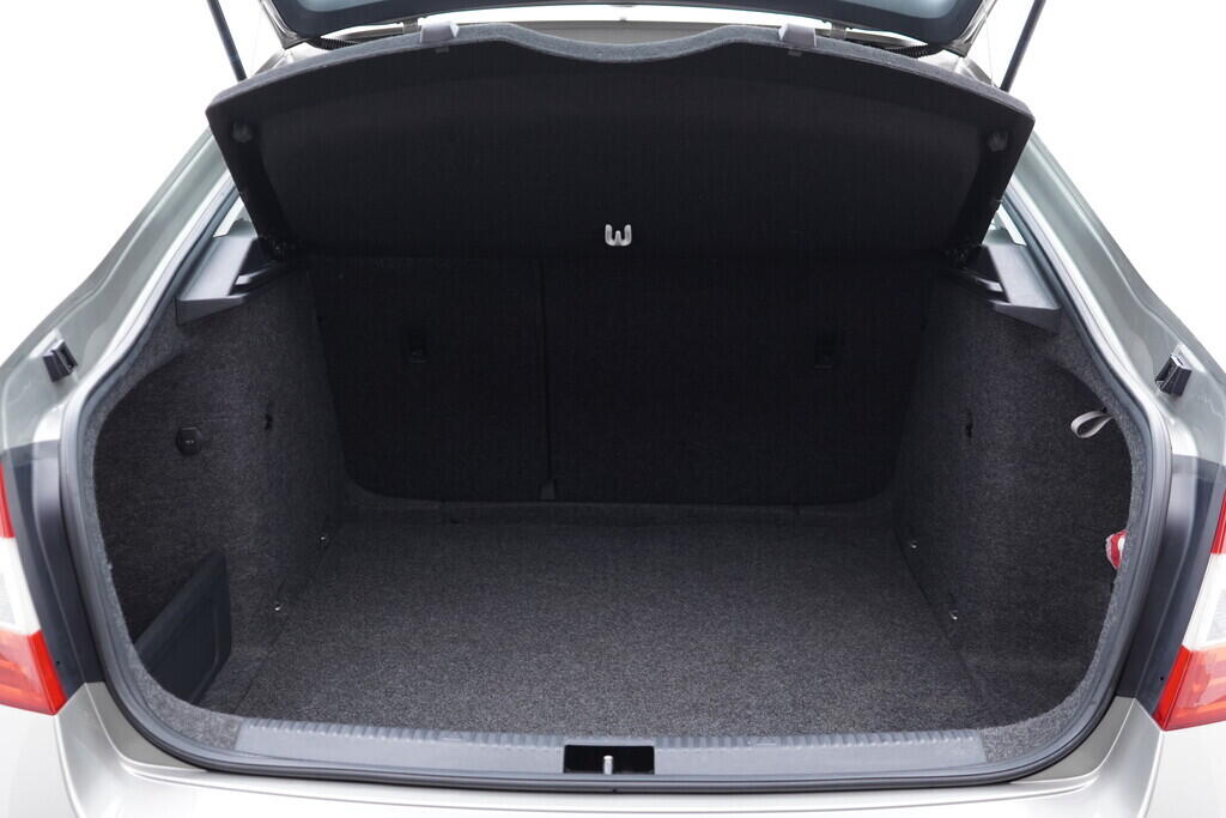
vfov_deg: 36.9
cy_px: 409
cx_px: 613
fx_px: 1226
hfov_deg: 53.1
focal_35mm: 36
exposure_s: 1/40
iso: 400
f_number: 2.8
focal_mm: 24
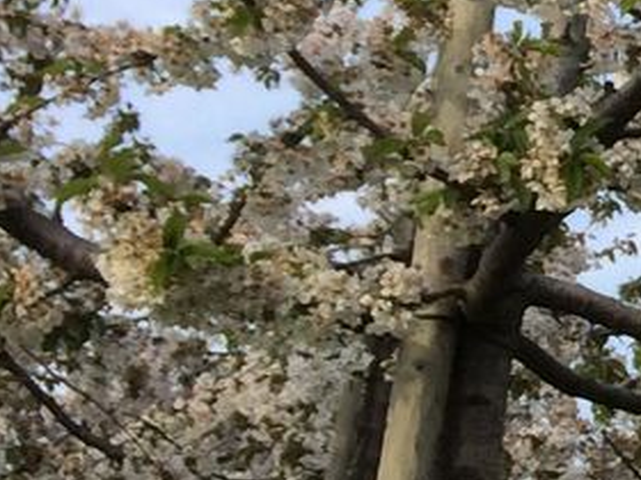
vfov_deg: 8.0
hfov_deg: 9.1
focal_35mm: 182
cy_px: -207
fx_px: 3370
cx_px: 1827
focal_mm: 4.12
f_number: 2.2
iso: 32
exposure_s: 1/1325
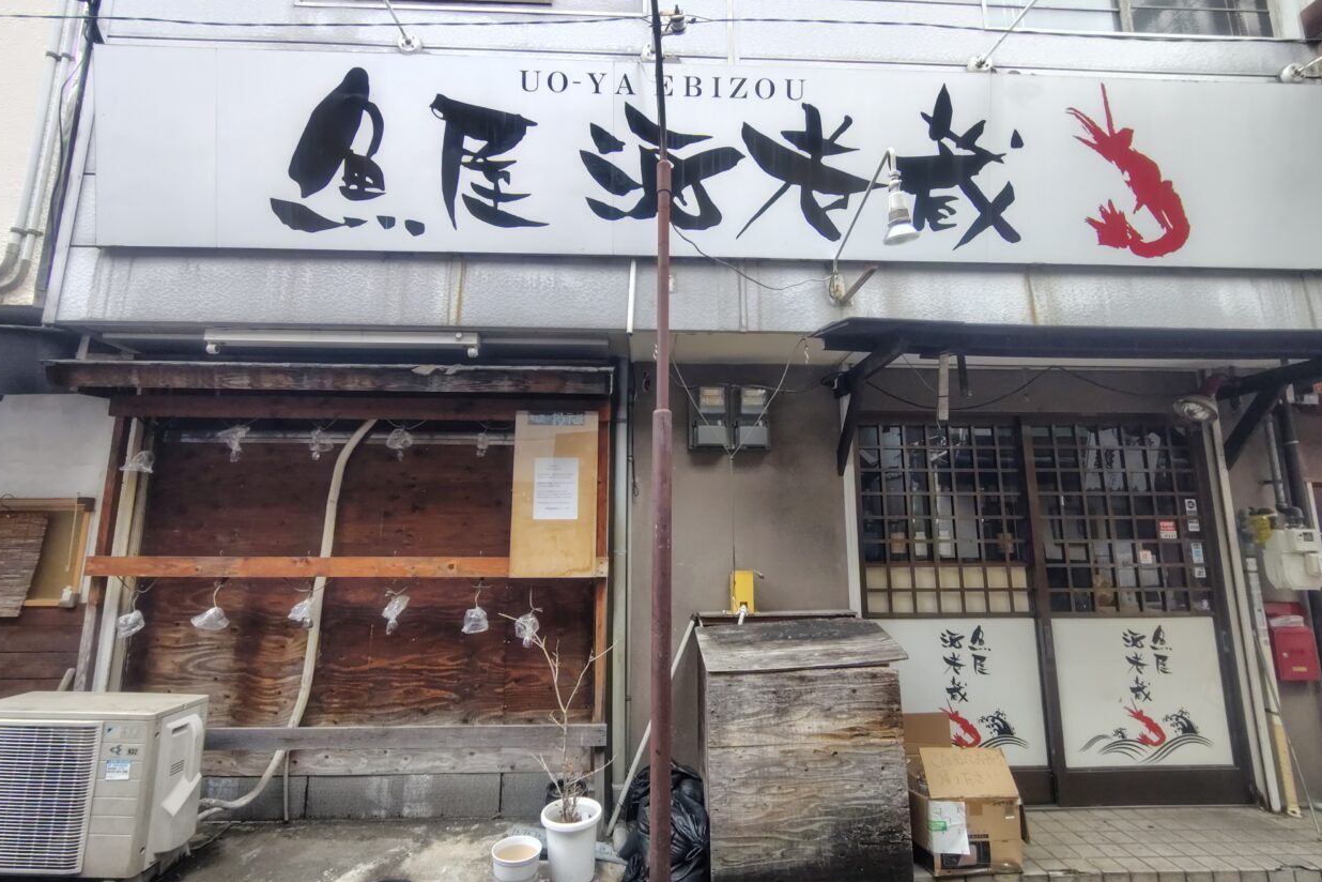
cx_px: 659
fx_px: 514
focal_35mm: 14
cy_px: 429
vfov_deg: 81.2
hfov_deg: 104.3
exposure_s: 1/120
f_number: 2.2
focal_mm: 2.16
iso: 100
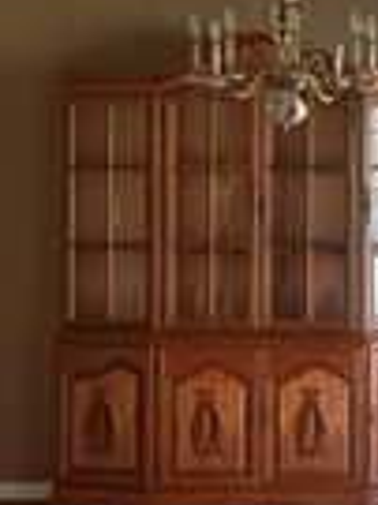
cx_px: 202
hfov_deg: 12.4
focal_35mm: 119
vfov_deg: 16.5
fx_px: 1735
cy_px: 125
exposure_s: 1/60
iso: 500
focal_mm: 6.76
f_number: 1.78
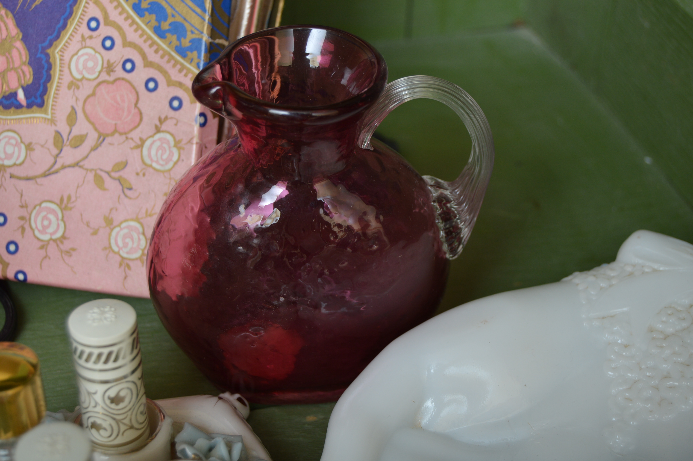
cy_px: 230
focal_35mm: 63
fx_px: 1212
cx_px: 346
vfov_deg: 21.5
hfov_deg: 31.9
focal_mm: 42
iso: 200
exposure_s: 1/200
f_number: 5
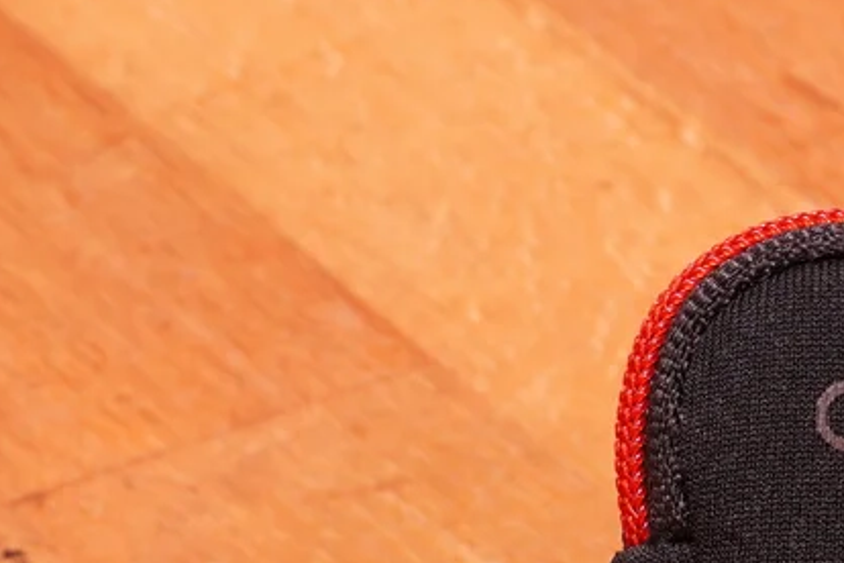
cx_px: 968
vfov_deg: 4.5
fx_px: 7017
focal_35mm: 299
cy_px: 1002
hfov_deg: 6.8
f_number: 11
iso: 100
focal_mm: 43
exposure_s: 1
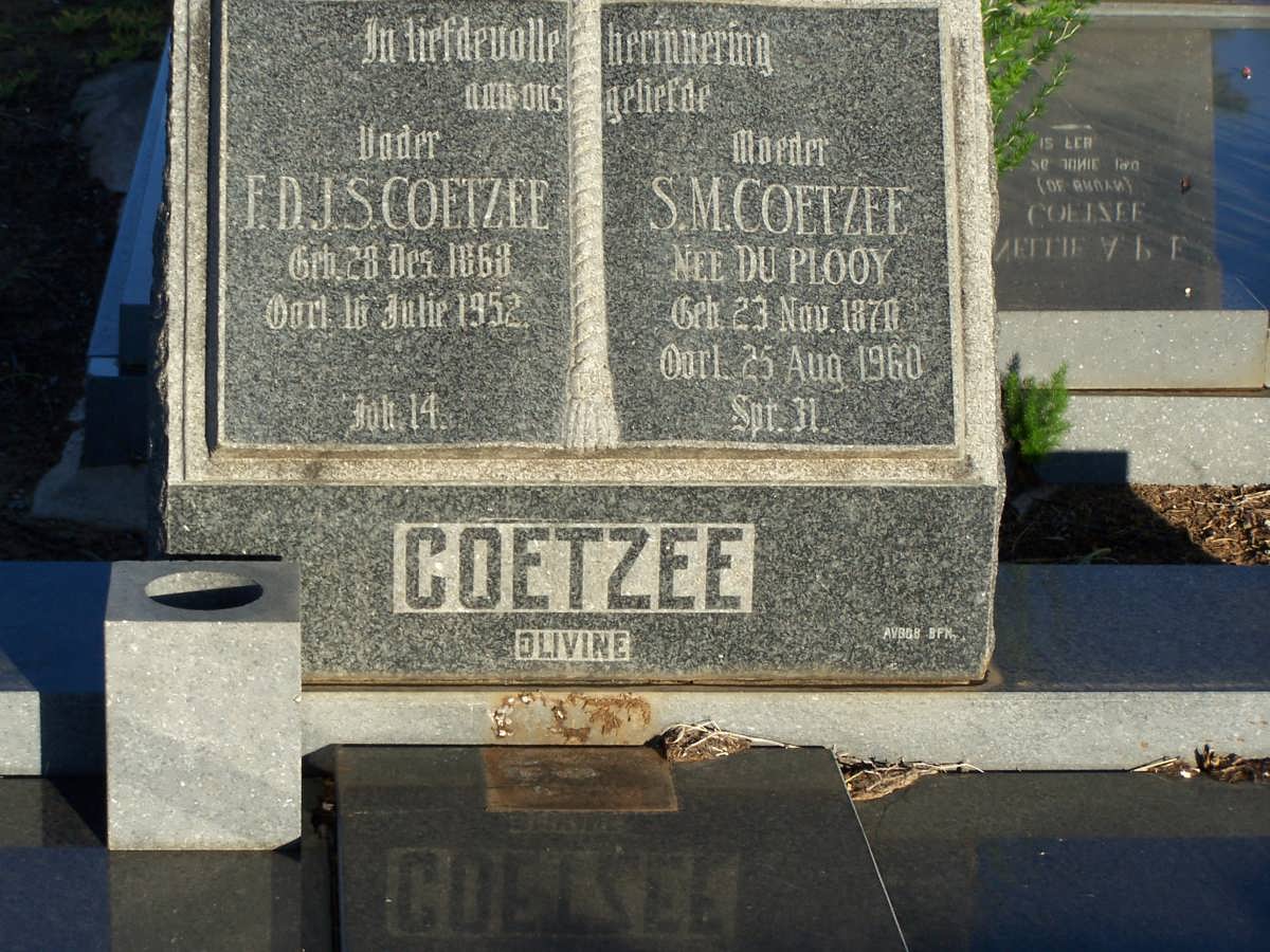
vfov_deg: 14.1
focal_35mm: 105
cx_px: 635
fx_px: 3852
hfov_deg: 18.7
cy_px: 476
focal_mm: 17.5
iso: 80
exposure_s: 1/750
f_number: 3.2
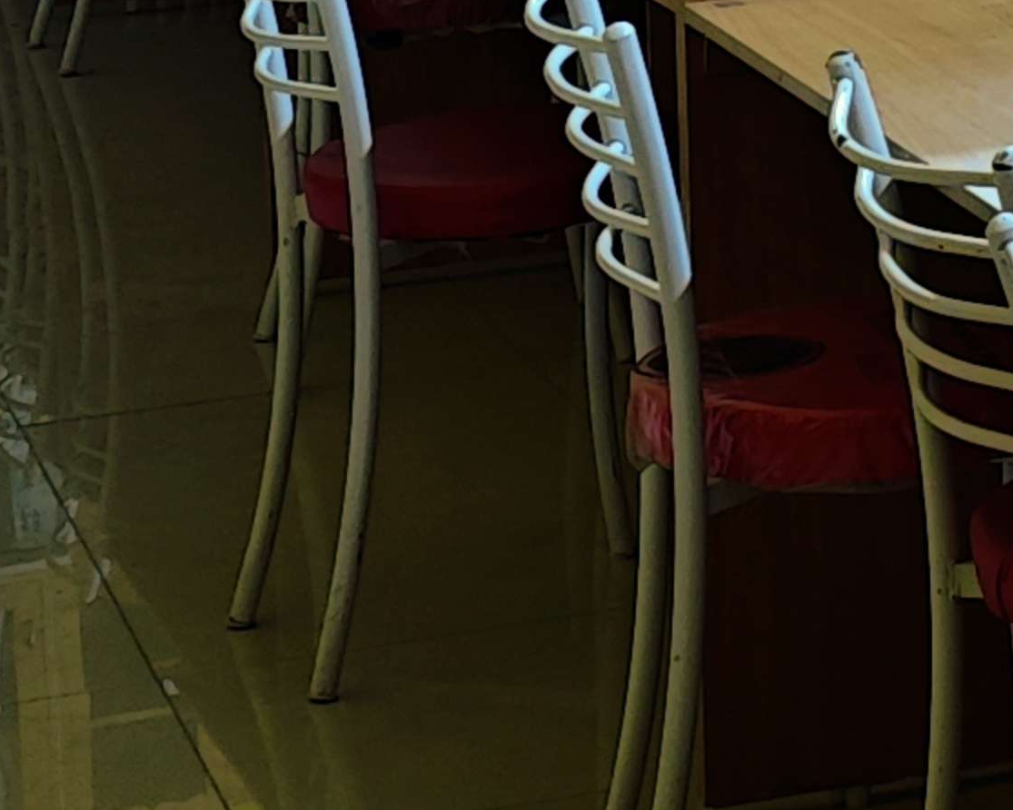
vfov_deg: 8.9
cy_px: -728
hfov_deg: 10.7
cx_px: 2011
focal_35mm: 165
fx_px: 4947
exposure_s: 1/13
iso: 200
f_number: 1.6
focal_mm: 6.55
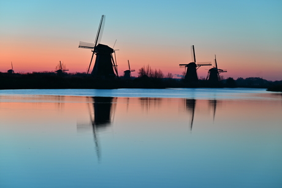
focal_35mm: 105
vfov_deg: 13.1
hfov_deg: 19.5
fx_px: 823
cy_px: 94
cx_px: 141
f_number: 6.3
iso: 200
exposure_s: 1
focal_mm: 105
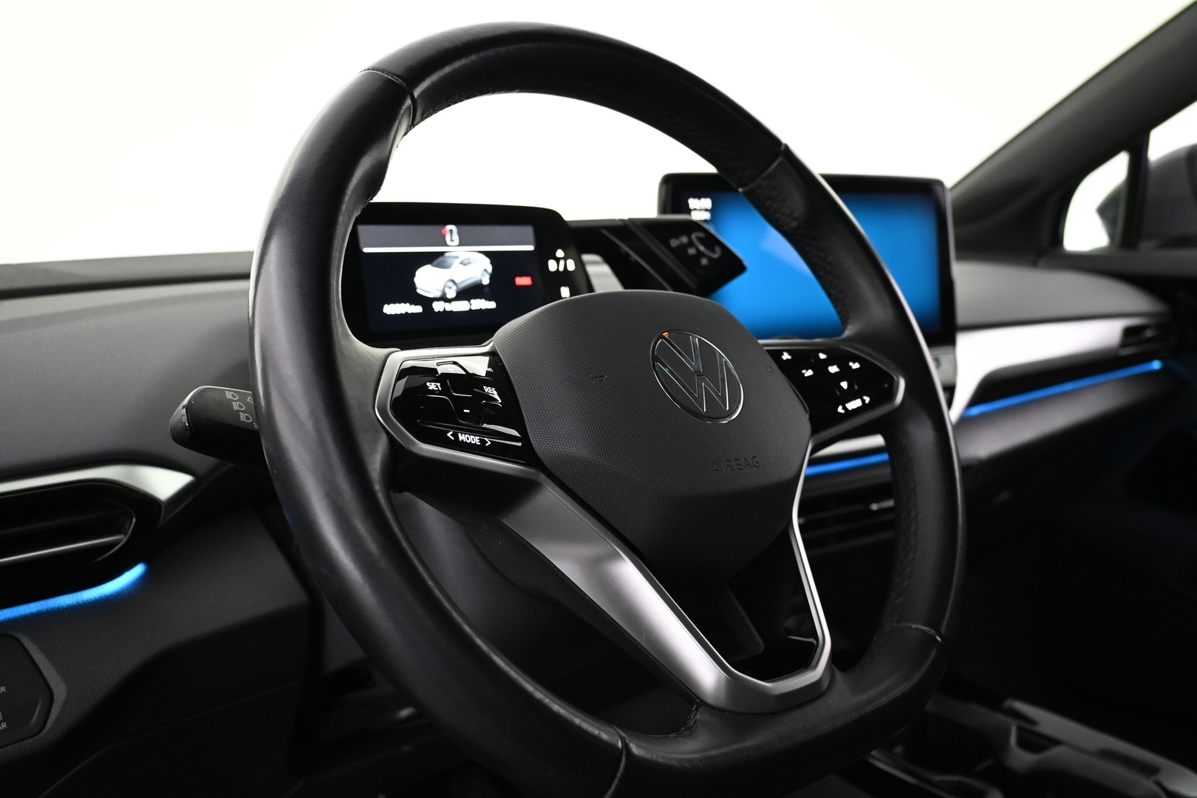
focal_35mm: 29
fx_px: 972
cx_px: 598
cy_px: 399
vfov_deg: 44.6
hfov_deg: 63.2
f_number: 3.8
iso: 1600
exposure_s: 1/25
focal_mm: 19.5
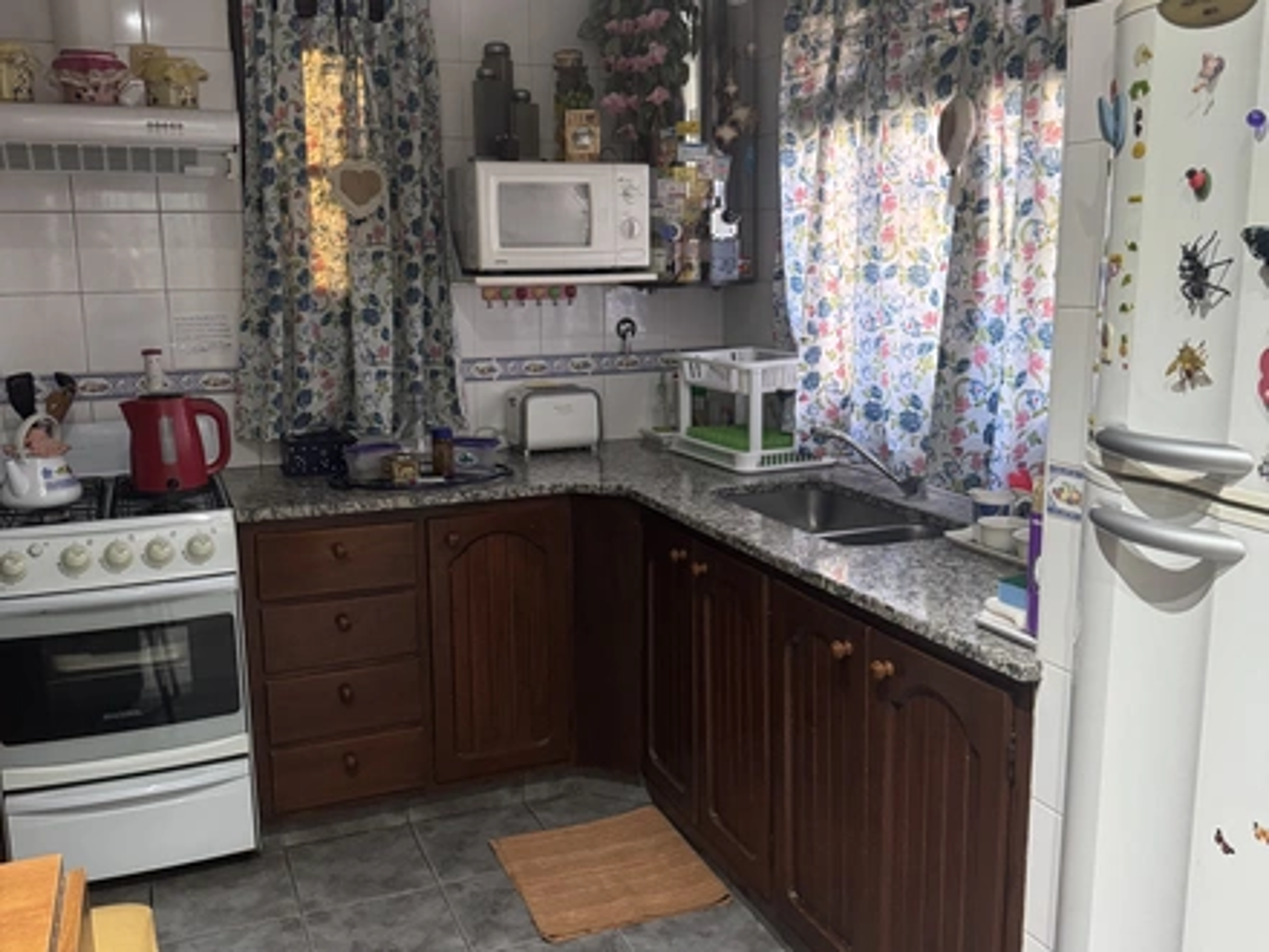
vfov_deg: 56.8
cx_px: 634
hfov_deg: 71.6
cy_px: 476
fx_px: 880
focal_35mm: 24
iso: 640
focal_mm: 6.76
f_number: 1.78
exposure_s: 1/50
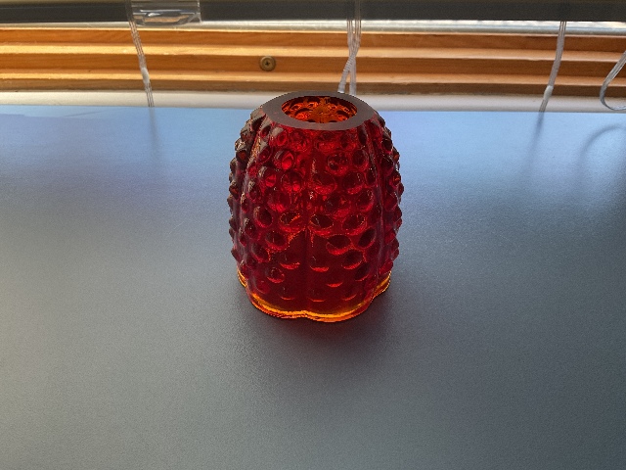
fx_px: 524
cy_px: 235
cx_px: 313
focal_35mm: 29
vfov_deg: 48.2
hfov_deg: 61.7
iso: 64
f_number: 1.8
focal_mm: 3
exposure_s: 1/120
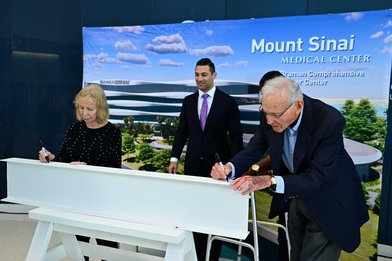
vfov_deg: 37.9
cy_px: 130
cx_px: 196
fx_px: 381
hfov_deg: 54.4
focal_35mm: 35
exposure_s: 1/100
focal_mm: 35
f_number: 4
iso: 500
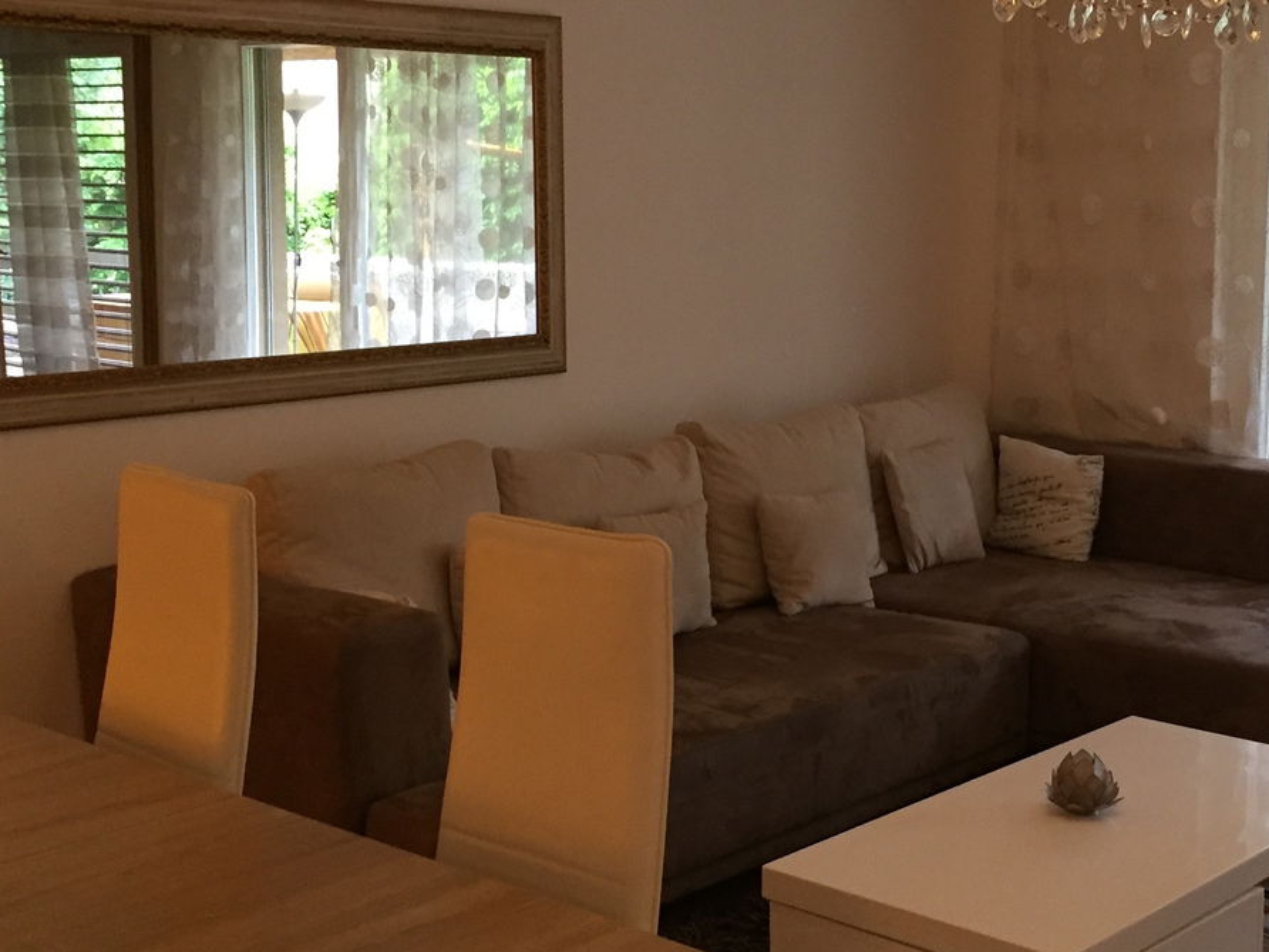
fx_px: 1906
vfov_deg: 28.0
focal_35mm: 52
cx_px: 831
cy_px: 467
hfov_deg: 36.5
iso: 200
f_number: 2.2
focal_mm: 4.15
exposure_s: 1/33
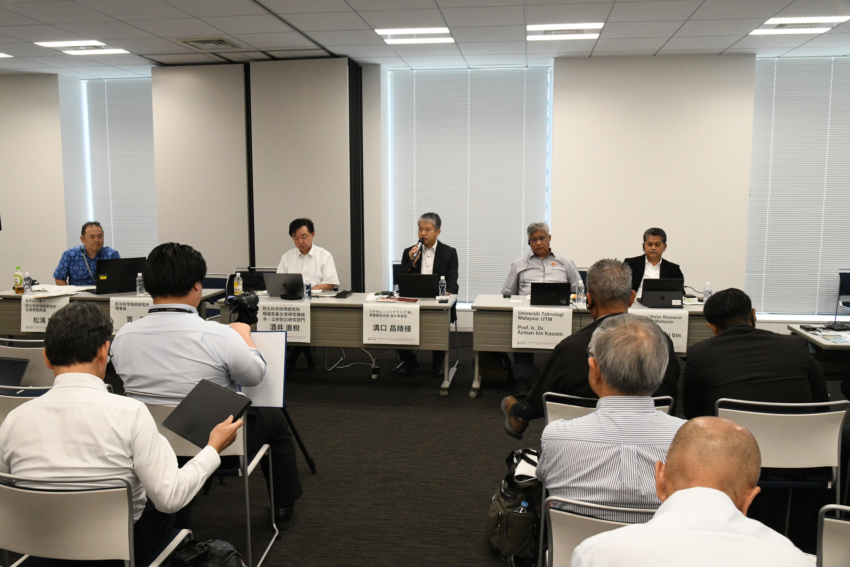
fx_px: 708
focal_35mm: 30
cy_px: 284
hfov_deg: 61.9
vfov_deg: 43.6
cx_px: 425
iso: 6400
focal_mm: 30
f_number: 9
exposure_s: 1/200
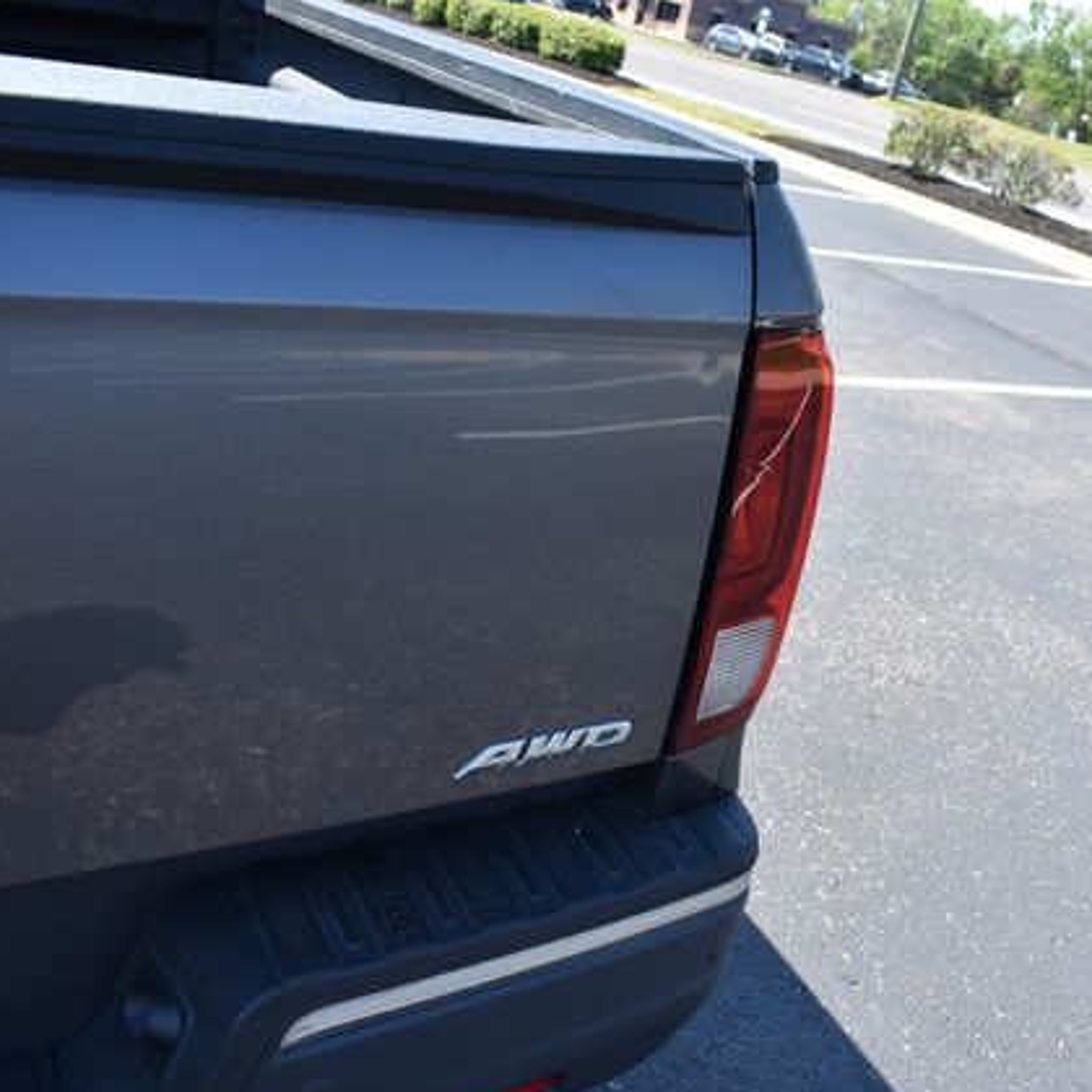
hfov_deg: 46.4
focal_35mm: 35
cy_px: 552
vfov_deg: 47.2
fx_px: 1249
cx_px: 738
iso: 200
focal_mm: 18
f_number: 6.3
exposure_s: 1/250
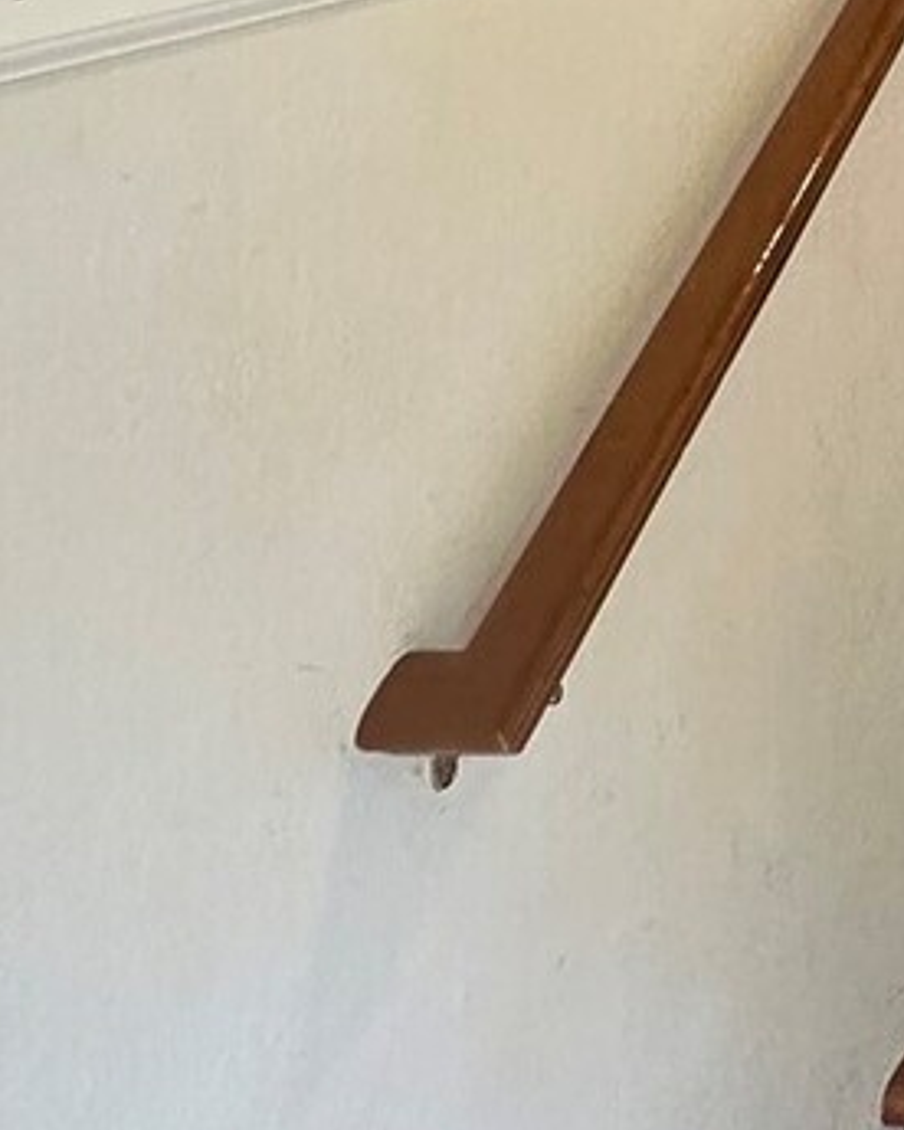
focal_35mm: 57
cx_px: 1684
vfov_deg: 30.1
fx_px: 1906
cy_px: -72
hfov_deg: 19.2
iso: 200
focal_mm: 2.22
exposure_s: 1/60
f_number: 2.2
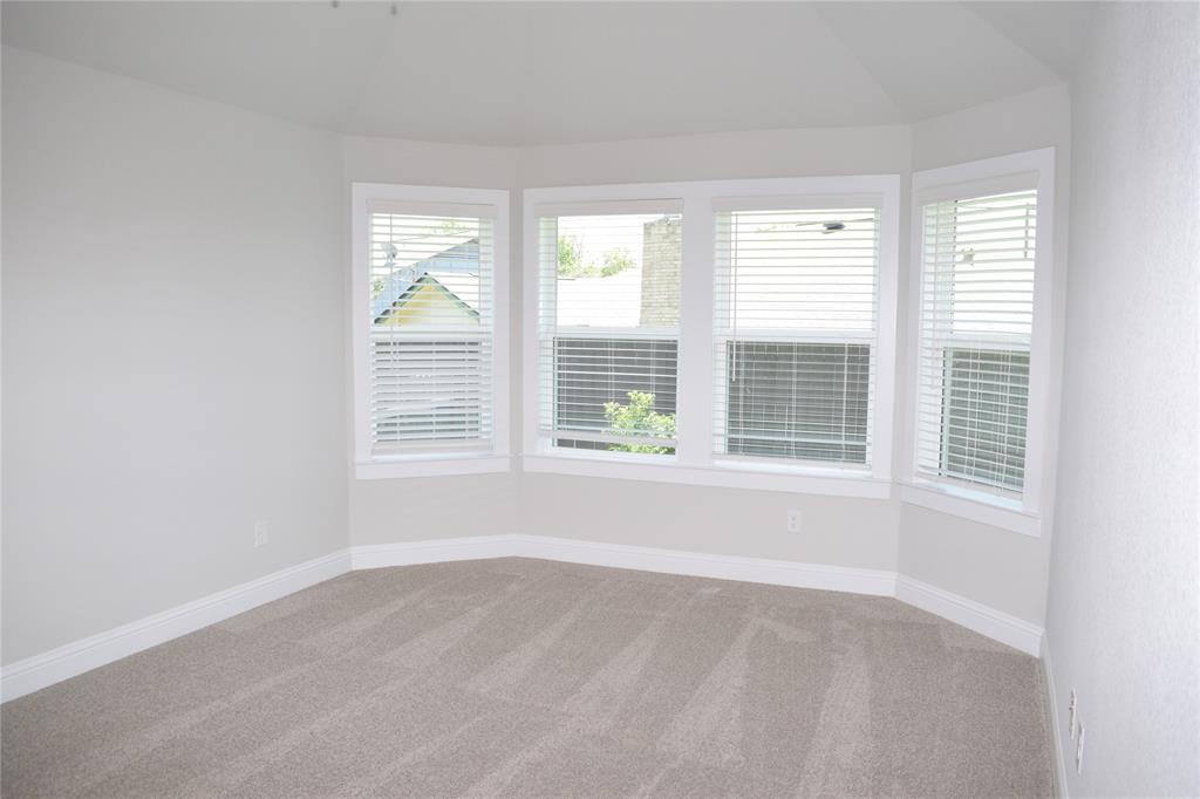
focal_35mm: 27
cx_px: 600
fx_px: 900
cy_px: 400
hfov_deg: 67.4
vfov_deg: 47.9
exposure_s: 1/125
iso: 400
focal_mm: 18
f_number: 5.6
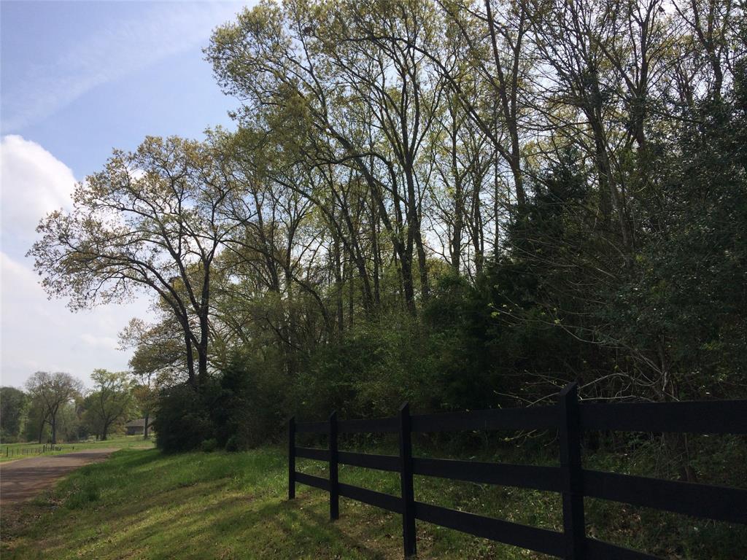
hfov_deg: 61.7
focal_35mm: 29
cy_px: 280
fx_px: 626
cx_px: 374
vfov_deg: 48.2
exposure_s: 1/2933
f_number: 2.2
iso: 32
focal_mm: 4.15
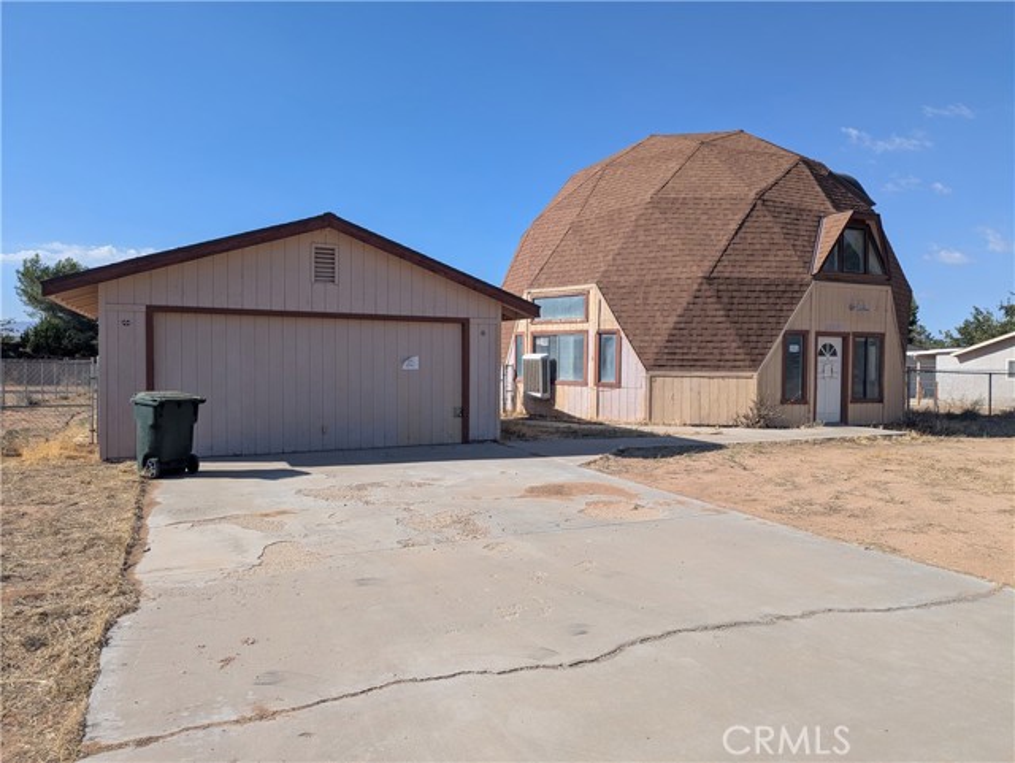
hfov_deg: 71.6
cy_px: 382
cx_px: 508
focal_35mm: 24
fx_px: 704
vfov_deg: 56.9
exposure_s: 1/2096
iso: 46
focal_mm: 6.81
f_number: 1.85
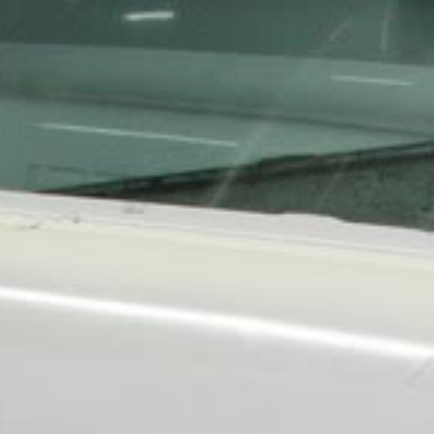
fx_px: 2369
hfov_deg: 10.2
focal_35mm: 167
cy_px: 830
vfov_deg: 9.8
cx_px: -161
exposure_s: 1/20.1
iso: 200
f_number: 3
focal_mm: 5.8
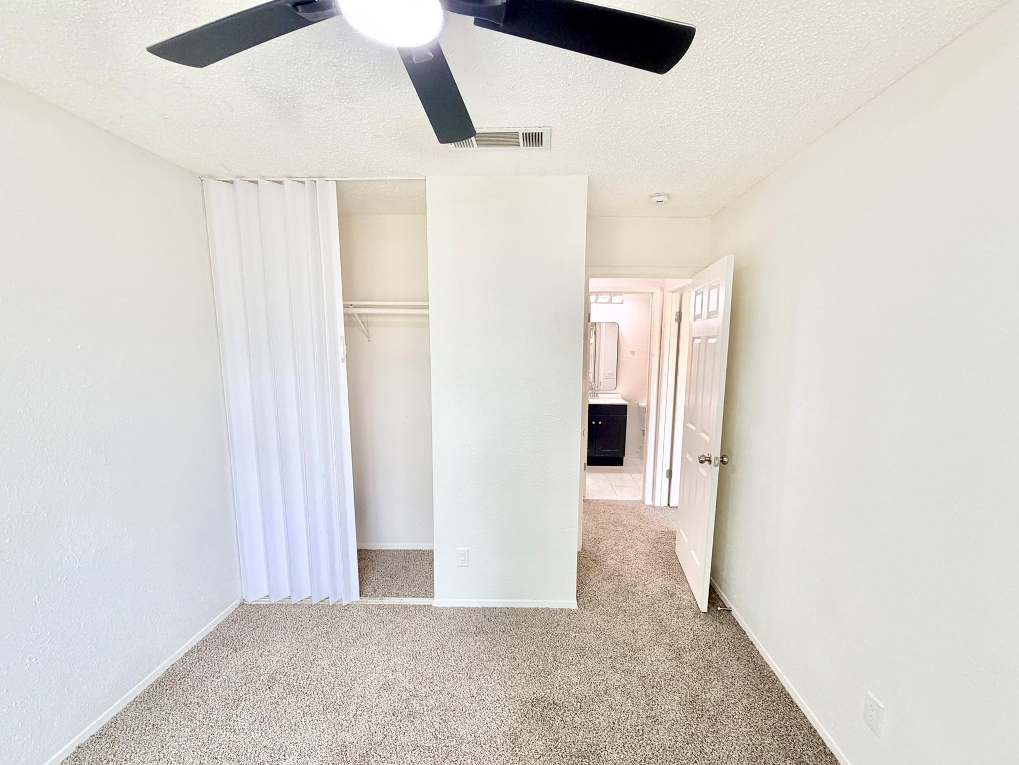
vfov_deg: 81.7
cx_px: 530
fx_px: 442
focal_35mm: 15
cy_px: 406
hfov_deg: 98.1
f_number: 2.2
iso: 160
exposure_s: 1/120
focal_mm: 2.22
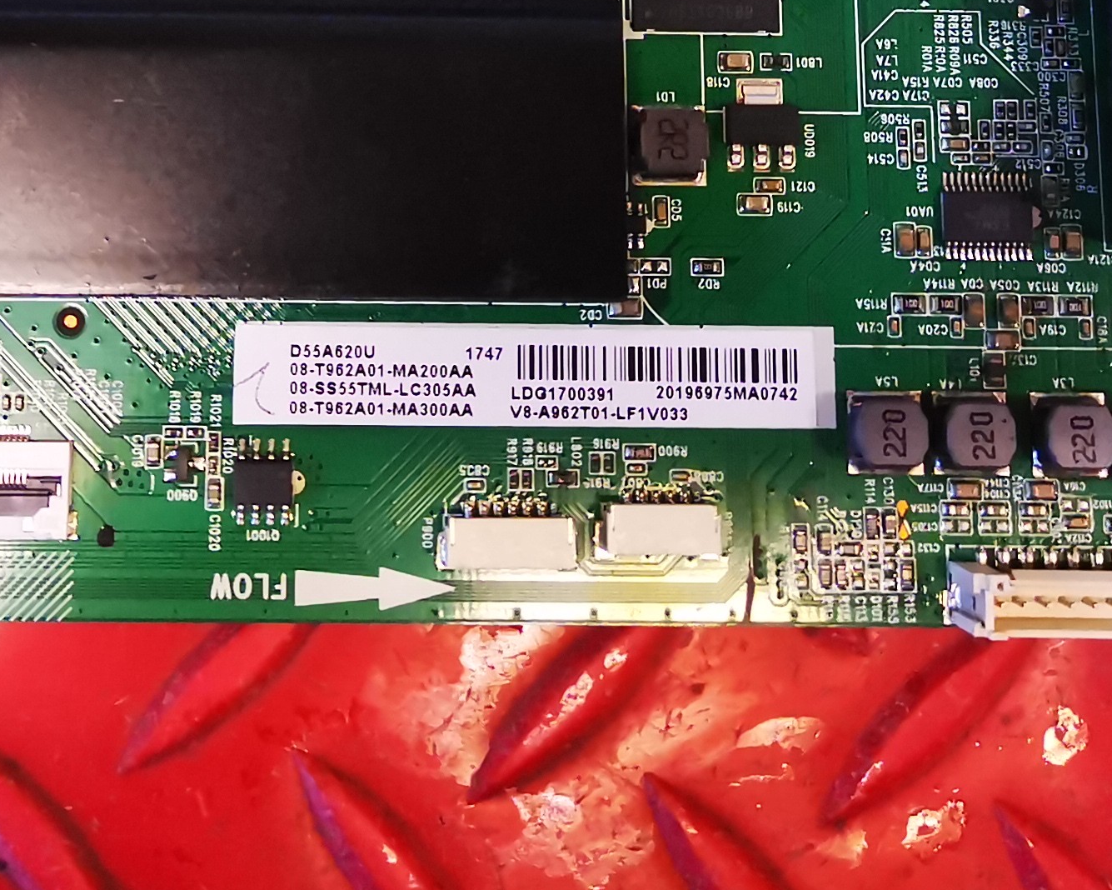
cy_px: -146
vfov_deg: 20.1
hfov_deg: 26.2
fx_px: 2370
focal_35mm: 72
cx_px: 327
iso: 1600
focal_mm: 5.58
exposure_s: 1/25
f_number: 1.8
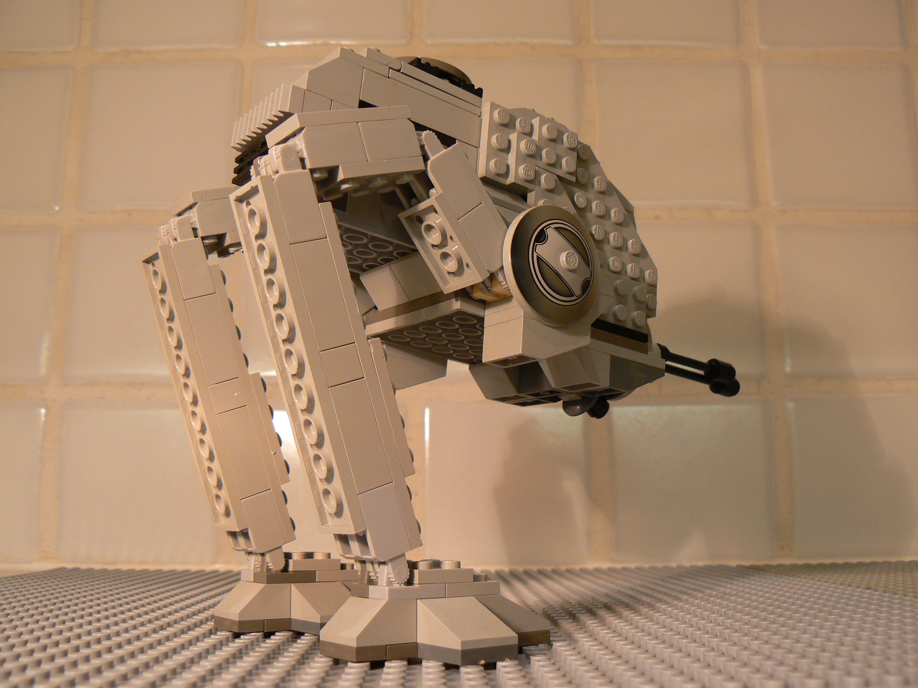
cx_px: 459
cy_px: 344
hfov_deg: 51.4
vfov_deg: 39.7
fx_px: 955
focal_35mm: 36
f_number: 3.2
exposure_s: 1/15
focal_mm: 6
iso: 100
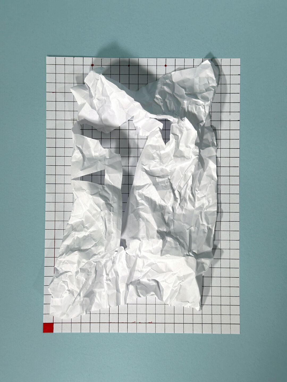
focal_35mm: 48
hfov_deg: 30.3
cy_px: 191
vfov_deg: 39.7
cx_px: 144
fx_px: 531
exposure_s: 1/133
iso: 50
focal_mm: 6.86
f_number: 1.78
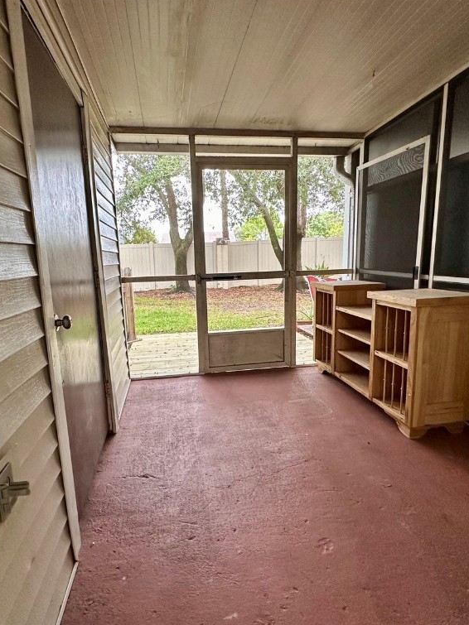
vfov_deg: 84.7
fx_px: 343
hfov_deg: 68.6
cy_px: 314
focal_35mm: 19
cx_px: 219
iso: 200
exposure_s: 1/120
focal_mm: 2.22
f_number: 2.2
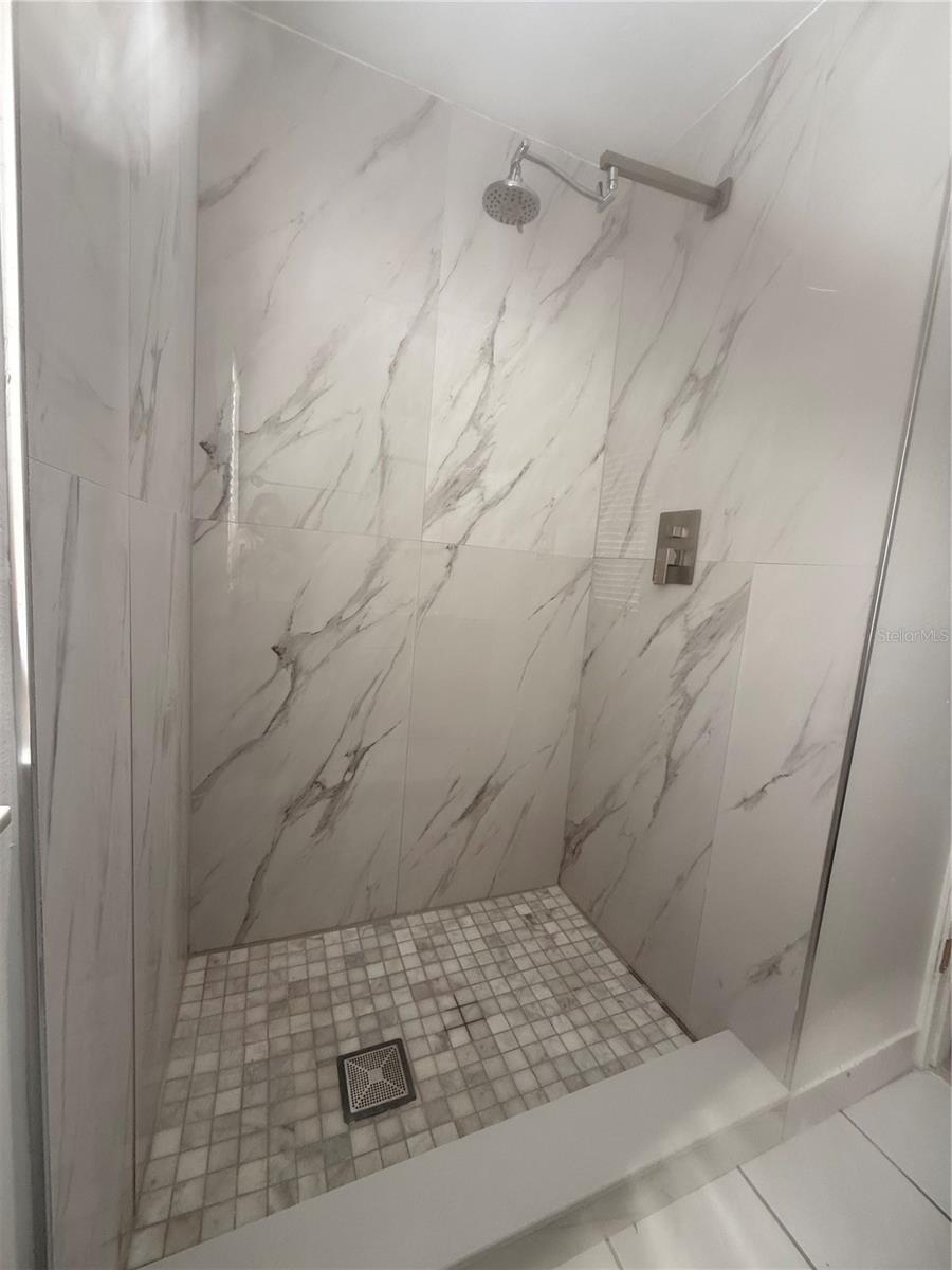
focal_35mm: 14
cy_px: 635
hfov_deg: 85.7
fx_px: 513
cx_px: 476
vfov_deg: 102.1
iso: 125
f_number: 2.2
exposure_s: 1/99
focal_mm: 2.22
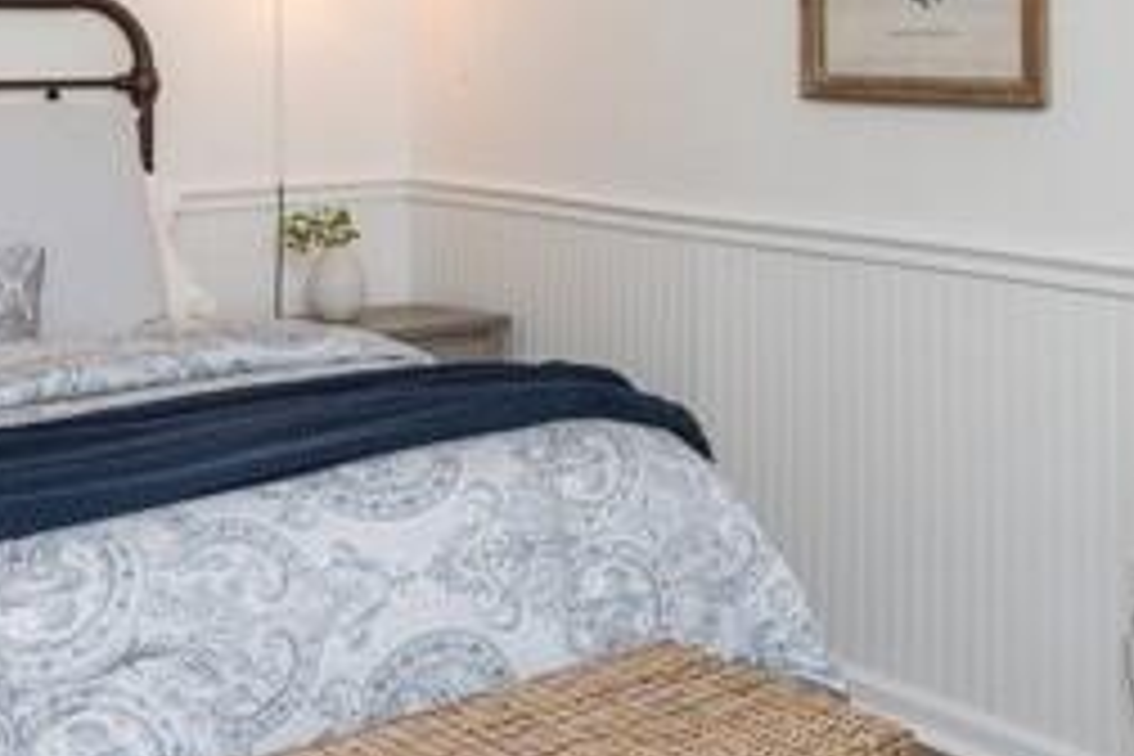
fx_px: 1795
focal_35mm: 57
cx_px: 832
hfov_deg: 34.4
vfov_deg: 23.1
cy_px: 50
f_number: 8
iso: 200
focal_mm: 16
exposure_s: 1/80
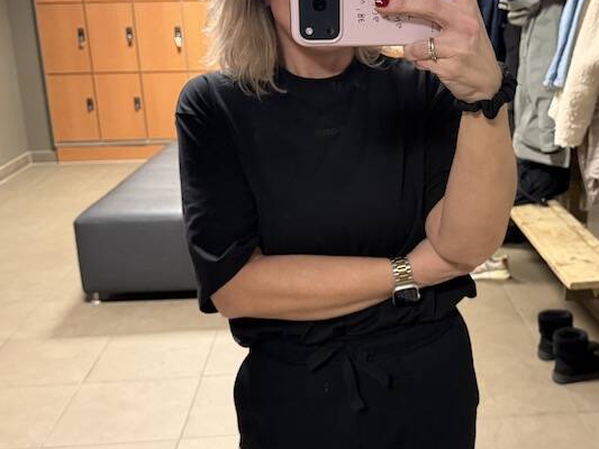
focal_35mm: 45
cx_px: 391
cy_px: 226
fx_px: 779
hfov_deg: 41.6
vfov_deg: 32.2
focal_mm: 6.76
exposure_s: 1/50
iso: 640
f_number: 1.78
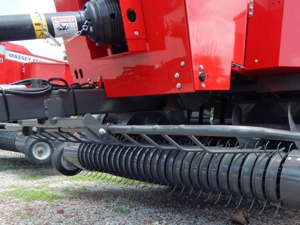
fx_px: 303
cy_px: 173
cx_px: 194
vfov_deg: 39.4
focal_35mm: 35
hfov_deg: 51.9
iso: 125
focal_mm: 4
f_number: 3
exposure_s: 1/500
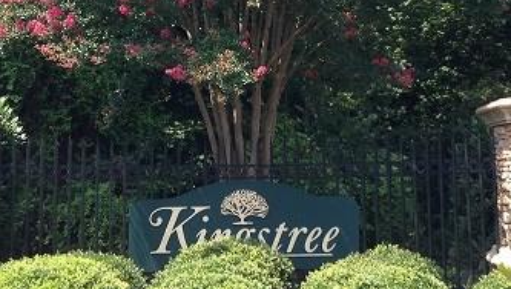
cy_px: 18
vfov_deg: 13.6
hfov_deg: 24.1
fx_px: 1193
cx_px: 305
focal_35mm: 88
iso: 50
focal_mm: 4.12
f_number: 2.4
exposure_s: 1/455
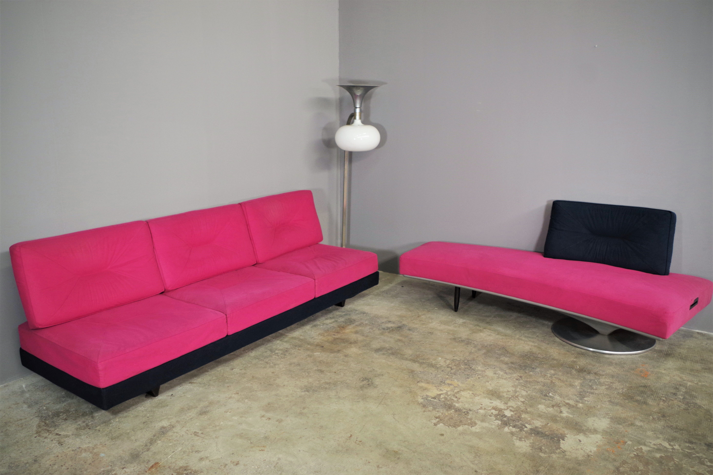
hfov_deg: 67.4
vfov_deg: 47.9
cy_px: 238
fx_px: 535
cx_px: 356
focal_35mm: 27
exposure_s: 1/50
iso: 400
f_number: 3.5
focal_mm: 18
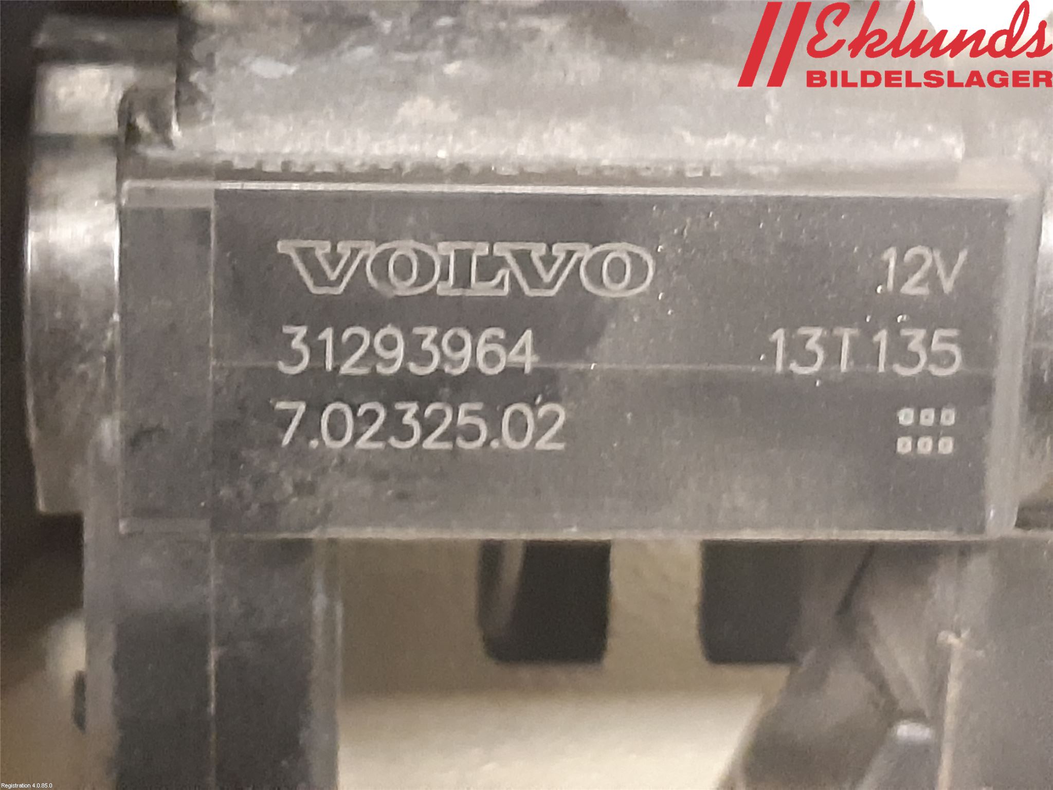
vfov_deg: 53.1
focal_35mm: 26
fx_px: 791
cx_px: 526
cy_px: 395
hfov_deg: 67.3
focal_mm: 3.93
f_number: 1.7
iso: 640
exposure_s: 1/17
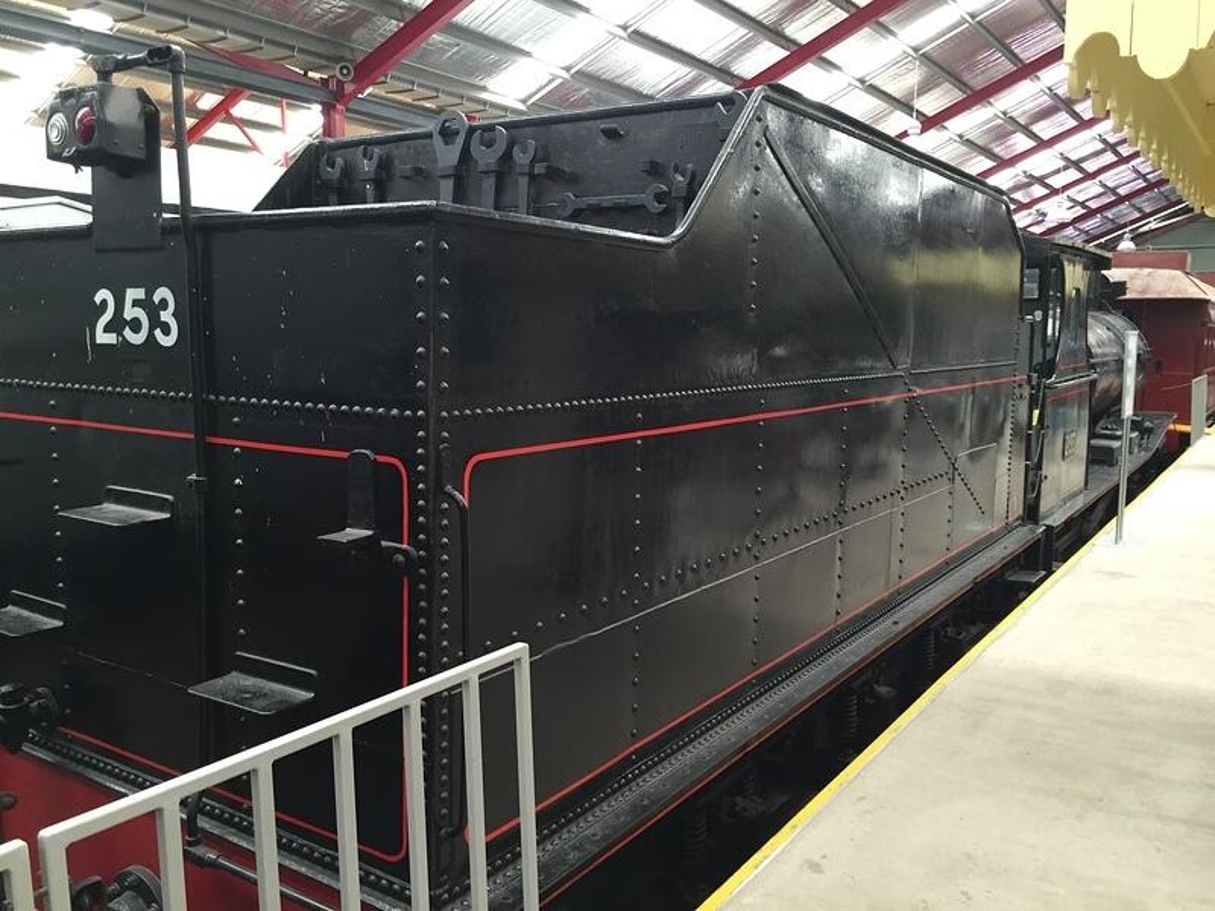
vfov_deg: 48.2
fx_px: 1018
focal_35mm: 29
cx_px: 608
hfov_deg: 61.7
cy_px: 456
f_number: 2.2
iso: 100
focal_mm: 4.15
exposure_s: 1/30
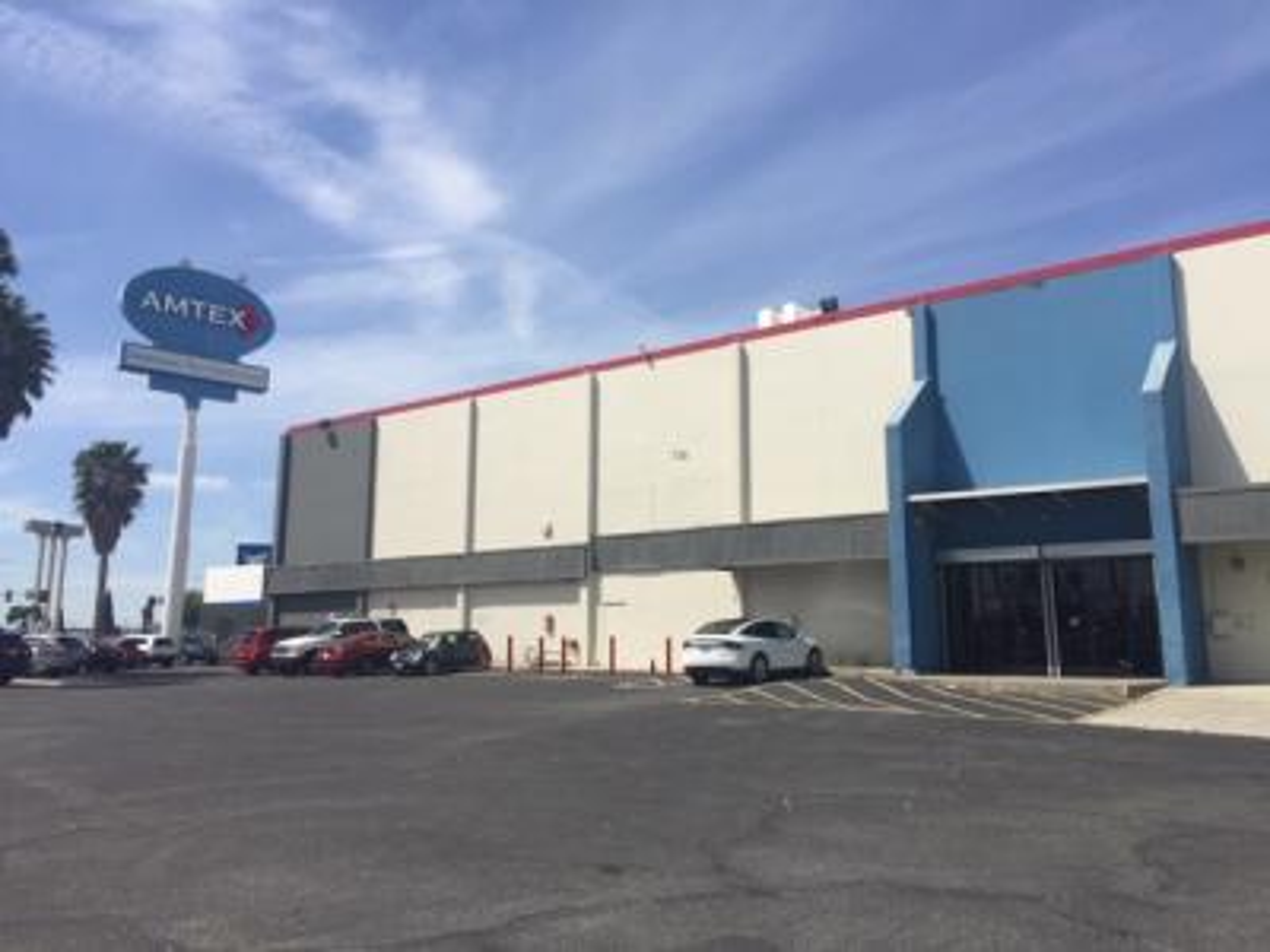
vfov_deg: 48.2
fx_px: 1064
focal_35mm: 29
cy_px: 476
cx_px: 635
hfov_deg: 61.7
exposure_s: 1/3300
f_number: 2.2
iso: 32
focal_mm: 4.15
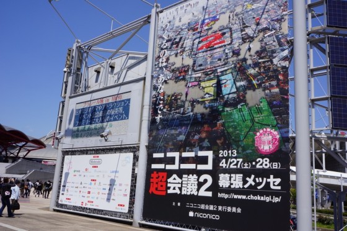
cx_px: 174
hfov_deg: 57.3
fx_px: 318
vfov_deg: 39.9
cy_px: 116
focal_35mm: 33
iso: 100
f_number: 13
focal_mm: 22
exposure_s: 1/200
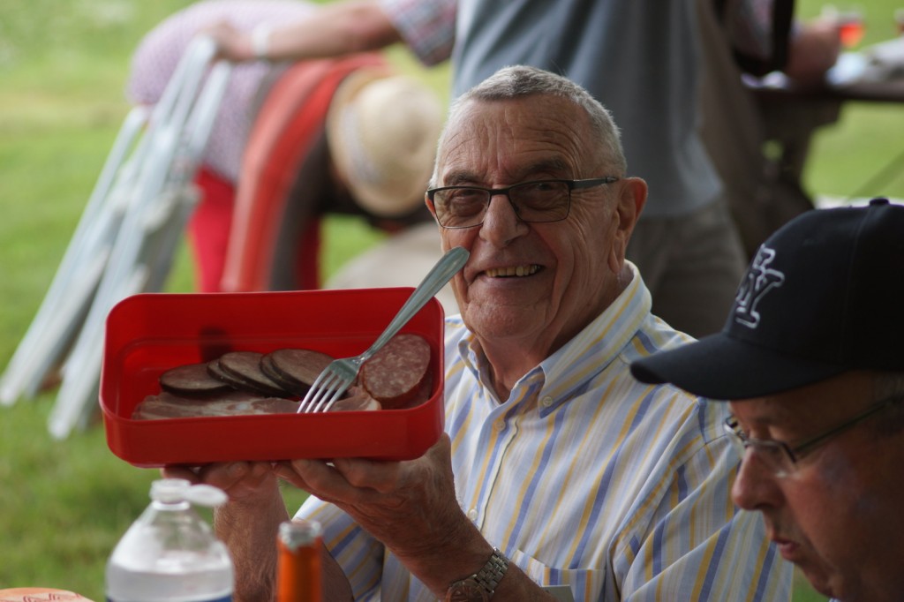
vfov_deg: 7.6
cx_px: 452
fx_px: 4518
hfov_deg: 11.4
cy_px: 301
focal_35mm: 180
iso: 160
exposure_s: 1/200
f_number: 4
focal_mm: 120
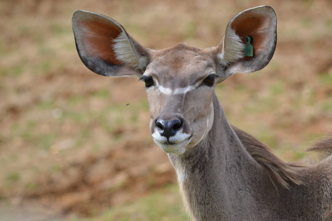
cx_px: 166
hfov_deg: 3.9
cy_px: 110
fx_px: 4842
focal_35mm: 525
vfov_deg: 2.6
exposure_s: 1/640
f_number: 6
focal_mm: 350
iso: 400
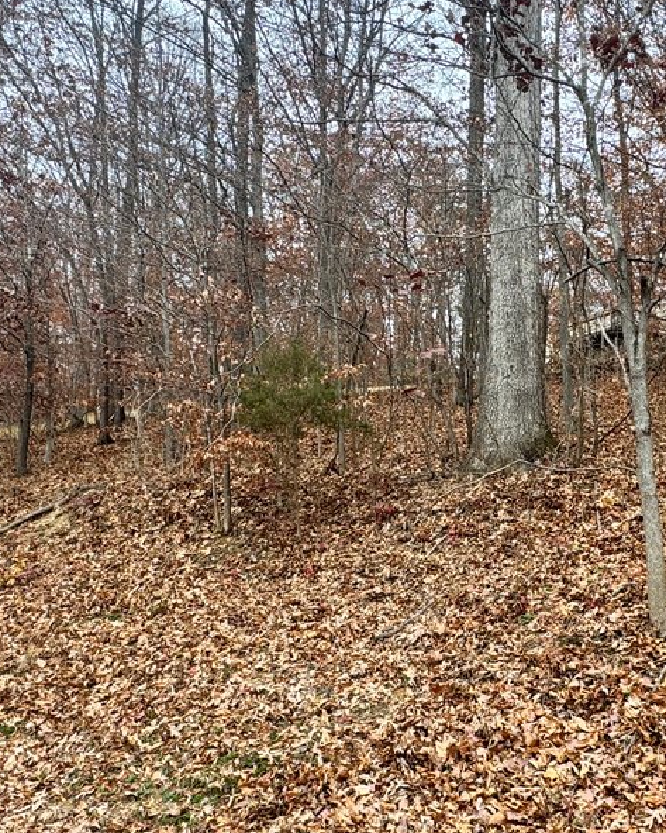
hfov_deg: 41.5
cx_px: 461
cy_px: 512
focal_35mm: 35
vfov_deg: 51.1
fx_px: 862
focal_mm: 2.22
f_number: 2.2
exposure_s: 1/159
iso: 40
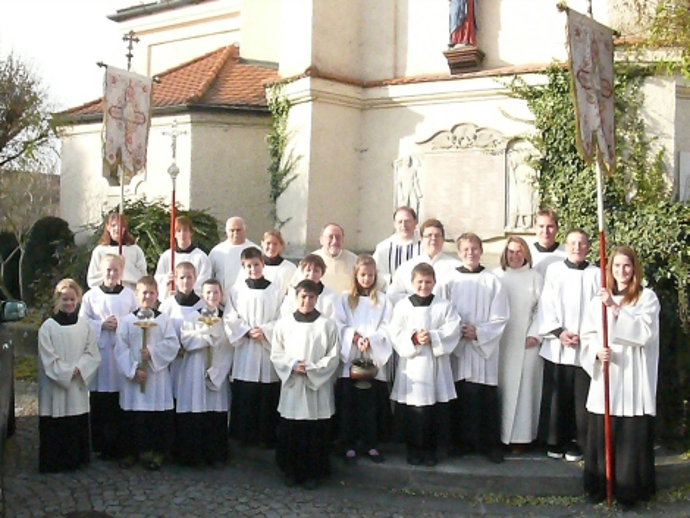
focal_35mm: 35
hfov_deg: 52.6
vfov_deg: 40.7
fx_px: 698
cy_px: 259
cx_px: 345
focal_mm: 7.4
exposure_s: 1/1600
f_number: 11
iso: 3200
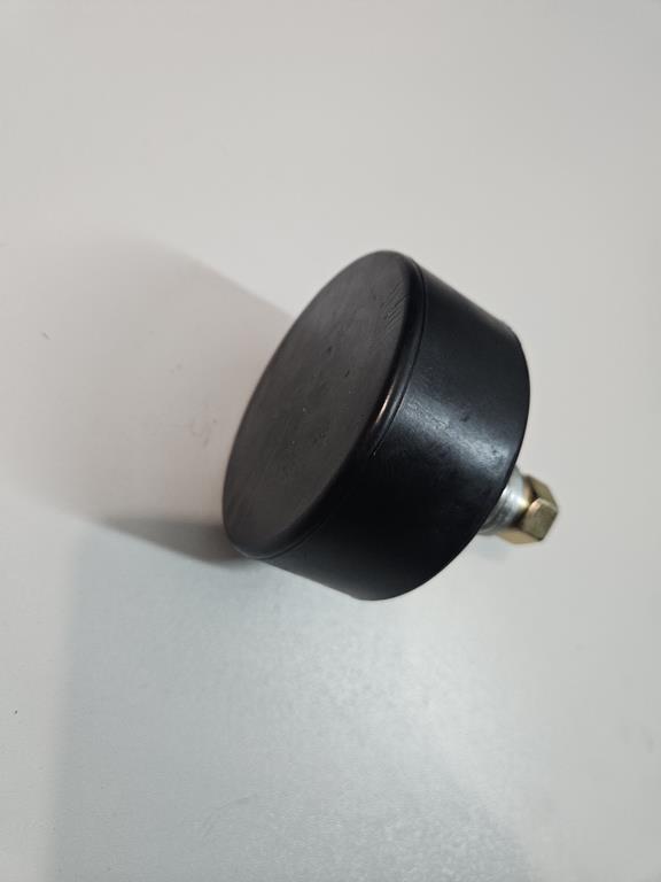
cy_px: 441
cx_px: 330
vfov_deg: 73.9
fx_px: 586
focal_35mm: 23
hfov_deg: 58.9
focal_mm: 5.4
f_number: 1.8
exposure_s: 1/100
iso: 250
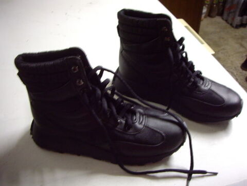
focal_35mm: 38
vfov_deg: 37.7
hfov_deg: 49.0
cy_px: 93
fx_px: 271
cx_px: 124
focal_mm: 6.2
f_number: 2.7
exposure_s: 1/4
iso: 200
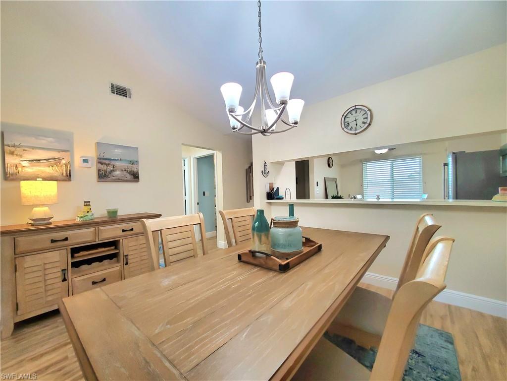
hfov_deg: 106.2
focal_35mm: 13
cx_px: 254
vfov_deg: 89.9
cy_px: 190
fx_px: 190
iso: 200
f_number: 2.2
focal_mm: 1.8
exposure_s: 1/60.2
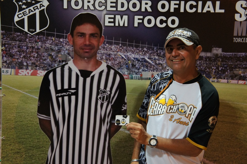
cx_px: 124
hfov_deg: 37.9
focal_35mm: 52
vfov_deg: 25.7
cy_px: 82
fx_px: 360
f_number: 4.5
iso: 1600
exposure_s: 1/30
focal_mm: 35
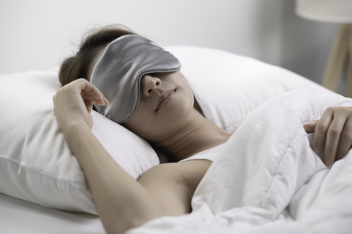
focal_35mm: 105
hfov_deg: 19.5
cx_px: 176
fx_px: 1027
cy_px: 117
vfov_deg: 13.0
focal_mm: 105
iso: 200
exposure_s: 1/125
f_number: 3.5
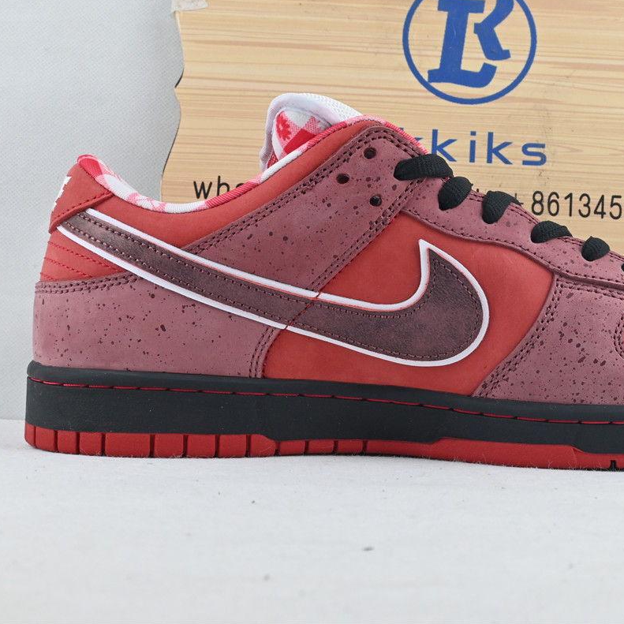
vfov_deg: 29.1
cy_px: 310
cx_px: 439
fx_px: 1203
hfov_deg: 28.8
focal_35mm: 59
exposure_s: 1/160
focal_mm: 30.5
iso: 1000
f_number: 10
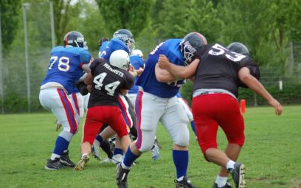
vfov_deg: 5.7
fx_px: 1875
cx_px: 158
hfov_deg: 9.2
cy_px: 78
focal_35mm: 229
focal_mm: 135
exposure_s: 1/640
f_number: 4.5
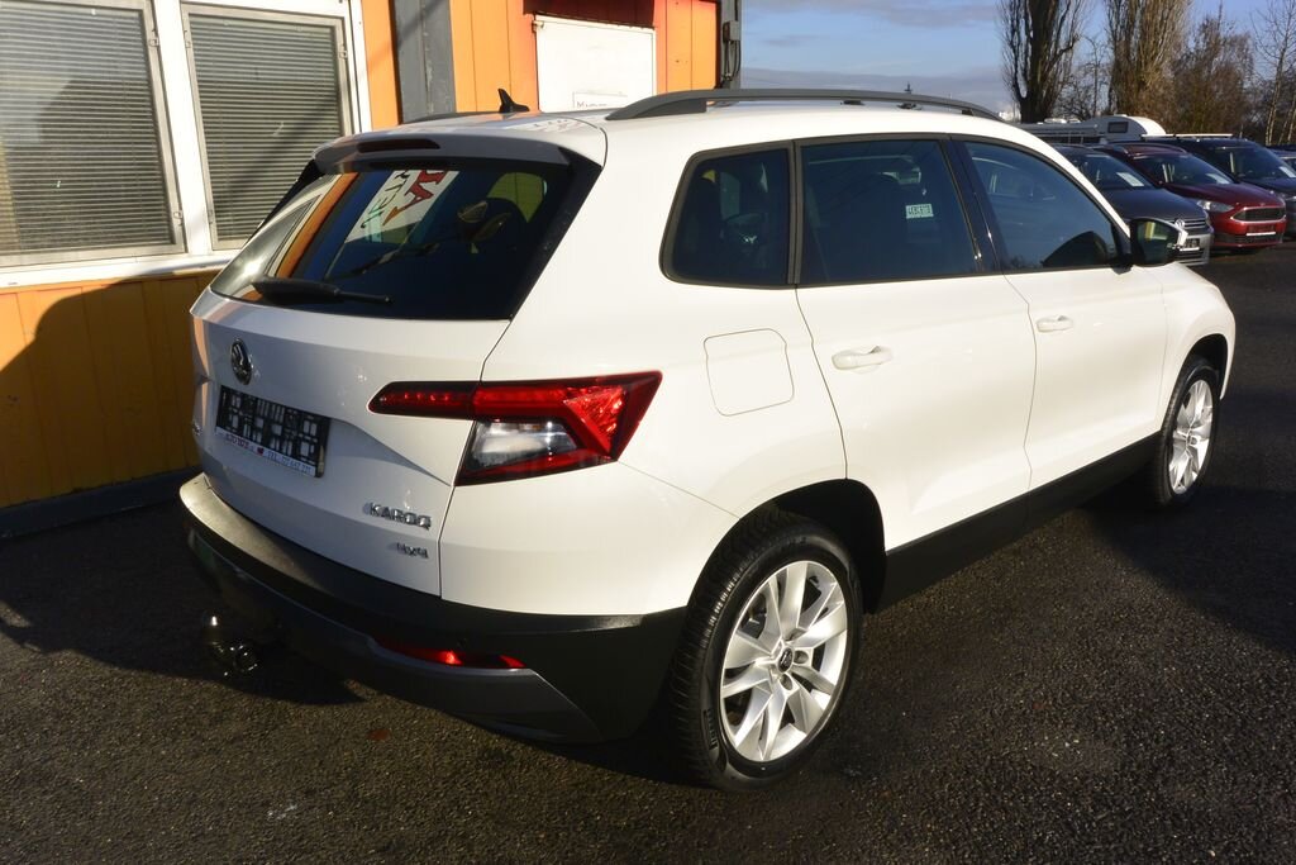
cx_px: 648
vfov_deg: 47.9
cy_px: 432
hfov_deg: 67.4
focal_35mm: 27
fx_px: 972
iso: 160
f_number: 13
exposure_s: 1/250
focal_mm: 10
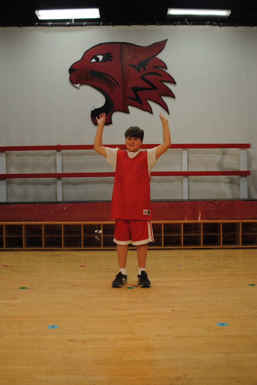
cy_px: 190
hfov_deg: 36.0
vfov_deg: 51.9
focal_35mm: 37
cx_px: 127
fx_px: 396
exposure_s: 1/60
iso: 200
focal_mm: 24
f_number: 4
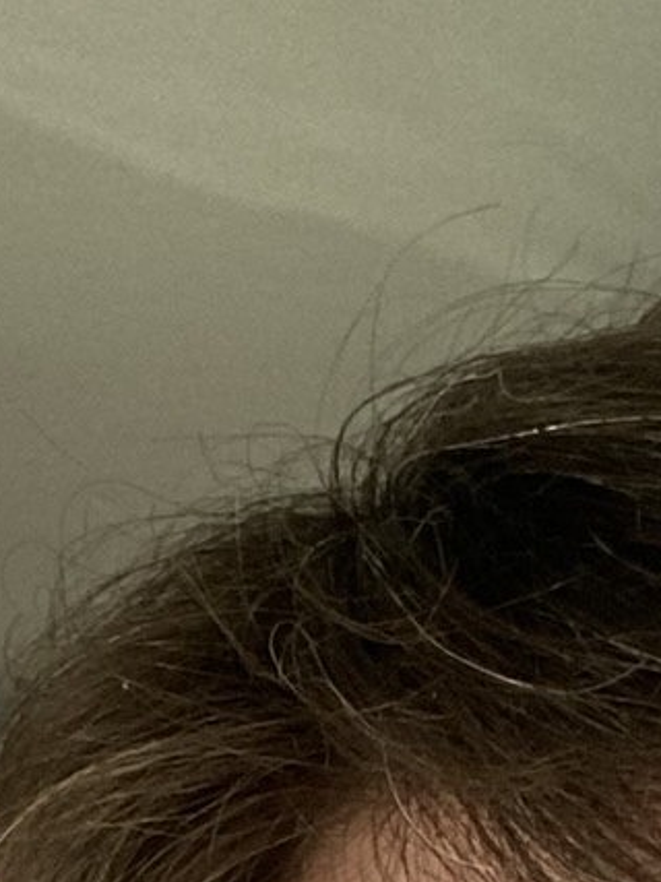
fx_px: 3668
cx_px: 566
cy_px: 1896
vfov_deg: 11.9
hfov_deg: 10.3
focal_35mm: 144
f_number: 2.2
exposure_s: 1/122
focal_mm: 2.71
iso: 80
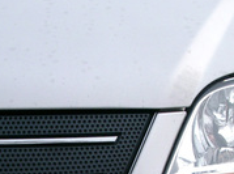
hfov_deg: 17.3
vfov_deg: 12.7
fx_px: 768
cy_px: 197
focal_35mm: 114
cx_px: 92
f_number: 5
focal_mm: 7.6
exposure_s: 1/500
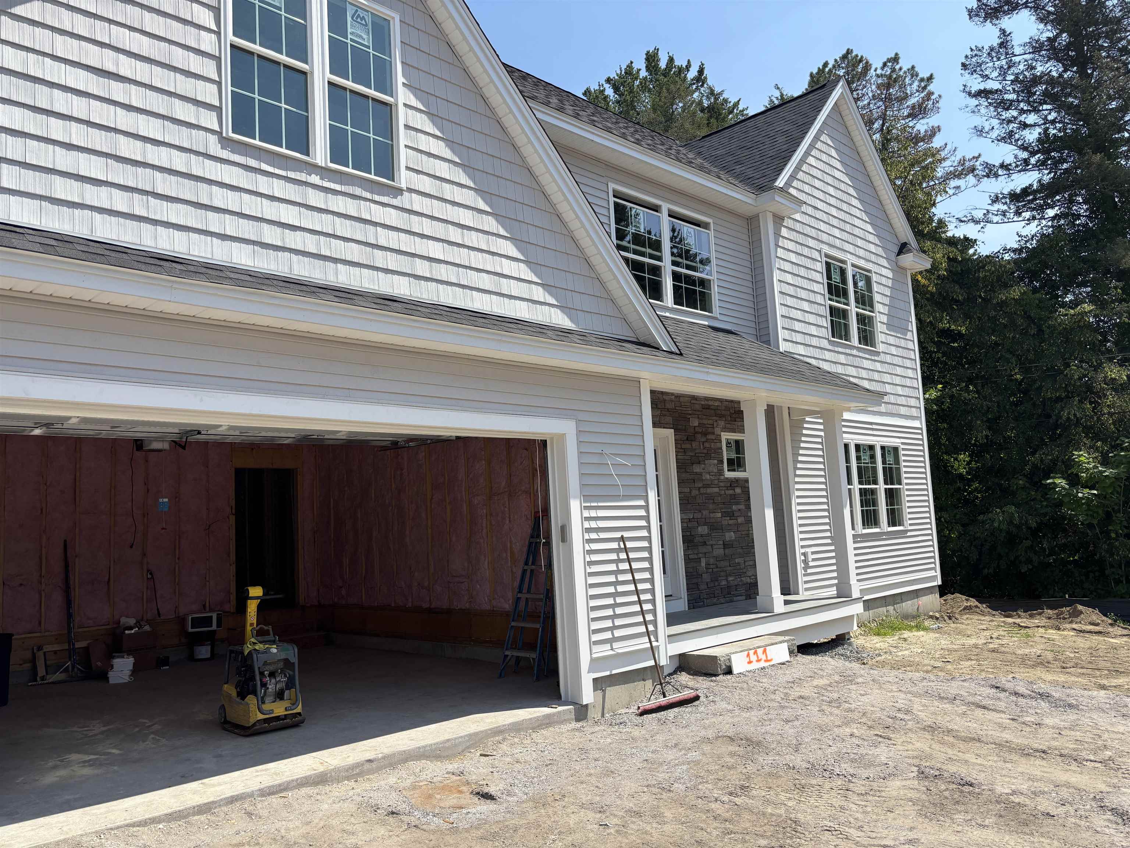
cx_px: 565
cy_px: 424
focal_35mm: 26
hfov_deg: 67.3
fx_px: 849
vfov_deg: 53.1
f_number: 1.6
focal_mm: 5.96
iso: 50
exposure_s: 1/3413
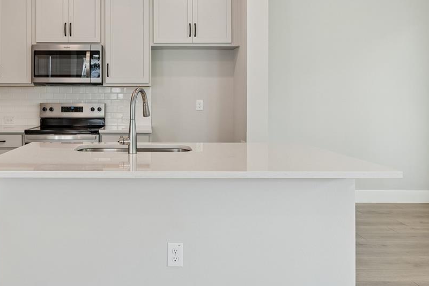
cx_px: 131
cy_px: 105
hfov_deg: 60.0
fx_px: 357
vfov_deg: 43.2
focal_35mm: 30
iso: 100
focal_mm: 10
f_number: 7.1
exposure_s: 1/15
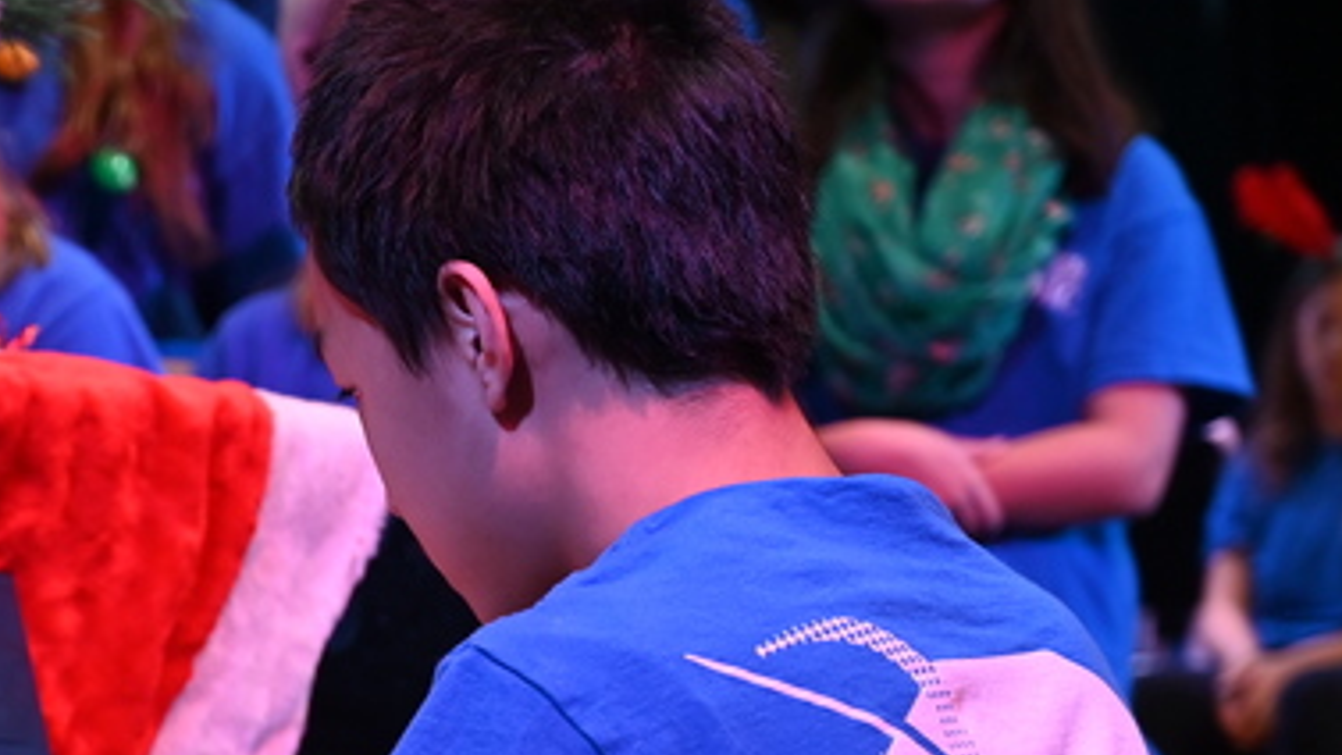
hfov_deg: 12.8
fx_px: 5871
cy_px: 974
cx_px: -107
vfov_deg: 7.3
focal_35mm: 165
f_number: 4
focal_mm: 58
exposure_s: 1/125
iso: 720
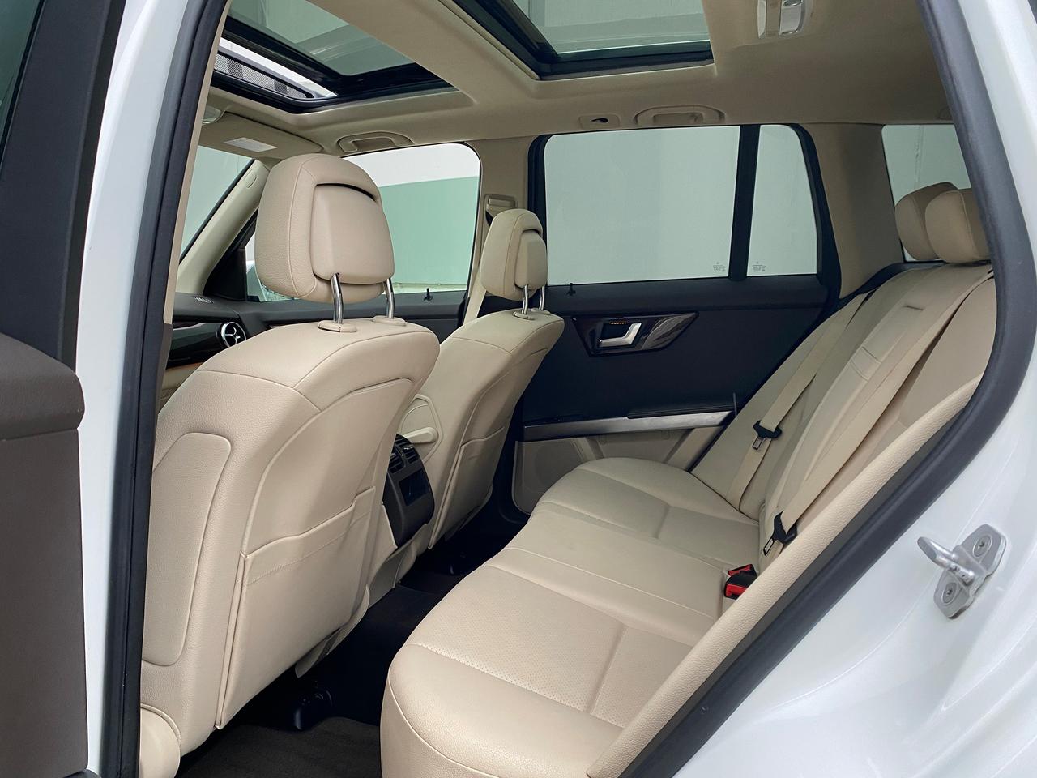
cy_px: 389
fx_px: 779
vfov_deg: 53.1
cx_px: 518
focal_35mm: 26
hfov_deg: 67.3
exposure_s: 1/60
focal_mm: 4.25
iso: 160
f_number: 1.8
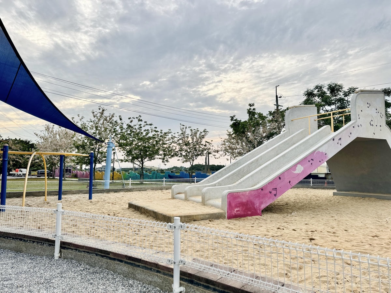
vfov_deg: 56.8
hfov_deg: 71.6
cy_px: 146
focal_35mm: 24
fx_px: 271
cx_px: 196
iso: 80
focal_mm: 6.76
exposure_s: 1/1923
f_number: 1.78
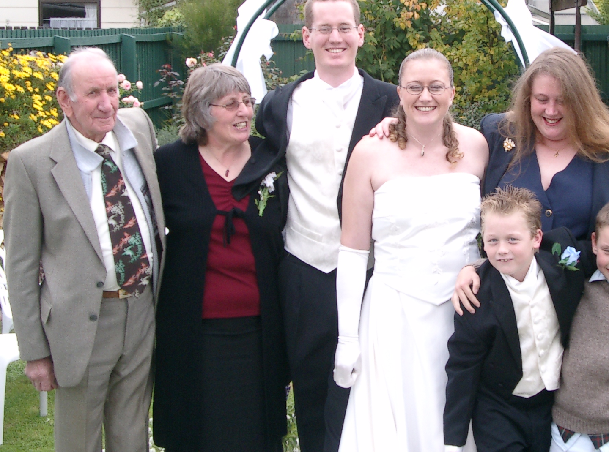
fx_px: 1403
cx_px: 453
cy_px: 154
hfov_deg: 24.2
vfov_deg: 18.3
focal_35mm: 80
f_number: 3
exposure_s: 1/160
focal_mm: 10.2
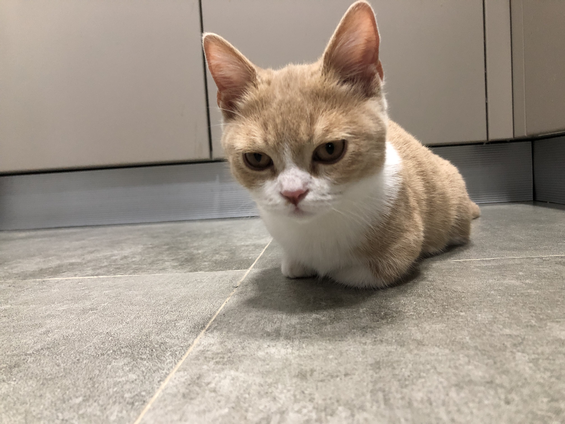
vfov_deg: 49.7
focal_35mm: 28
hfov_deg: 63.4
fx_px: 457
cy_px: 212
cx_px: 282
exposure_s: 1/40
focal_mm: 3.99
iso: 320
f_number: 1.8
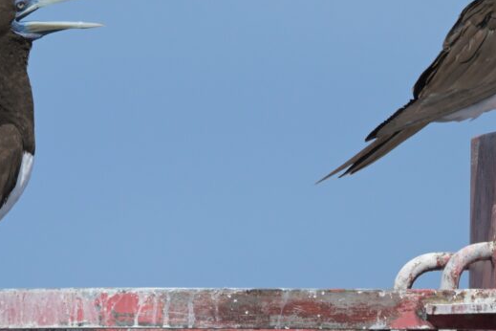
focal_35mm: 2773
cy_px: 73
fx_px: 38203
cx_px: 276
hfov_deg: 0.7
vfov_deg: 0.5
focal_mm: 800
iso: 720
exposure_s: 1/4000
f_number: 8
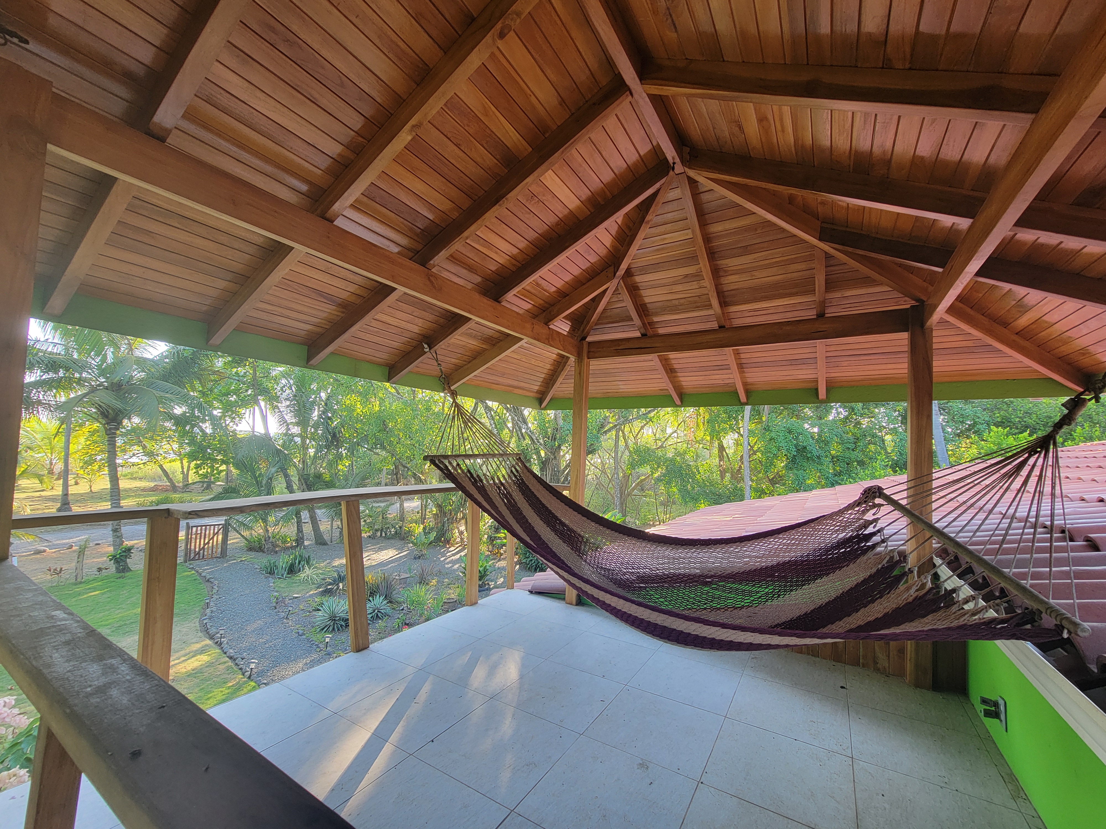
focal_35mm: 13
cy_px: 414
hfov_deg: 106.2
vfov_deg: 89.9
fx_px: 415
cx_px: 553
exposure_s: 1/60
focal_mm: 2.2
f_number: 2.2
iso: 80
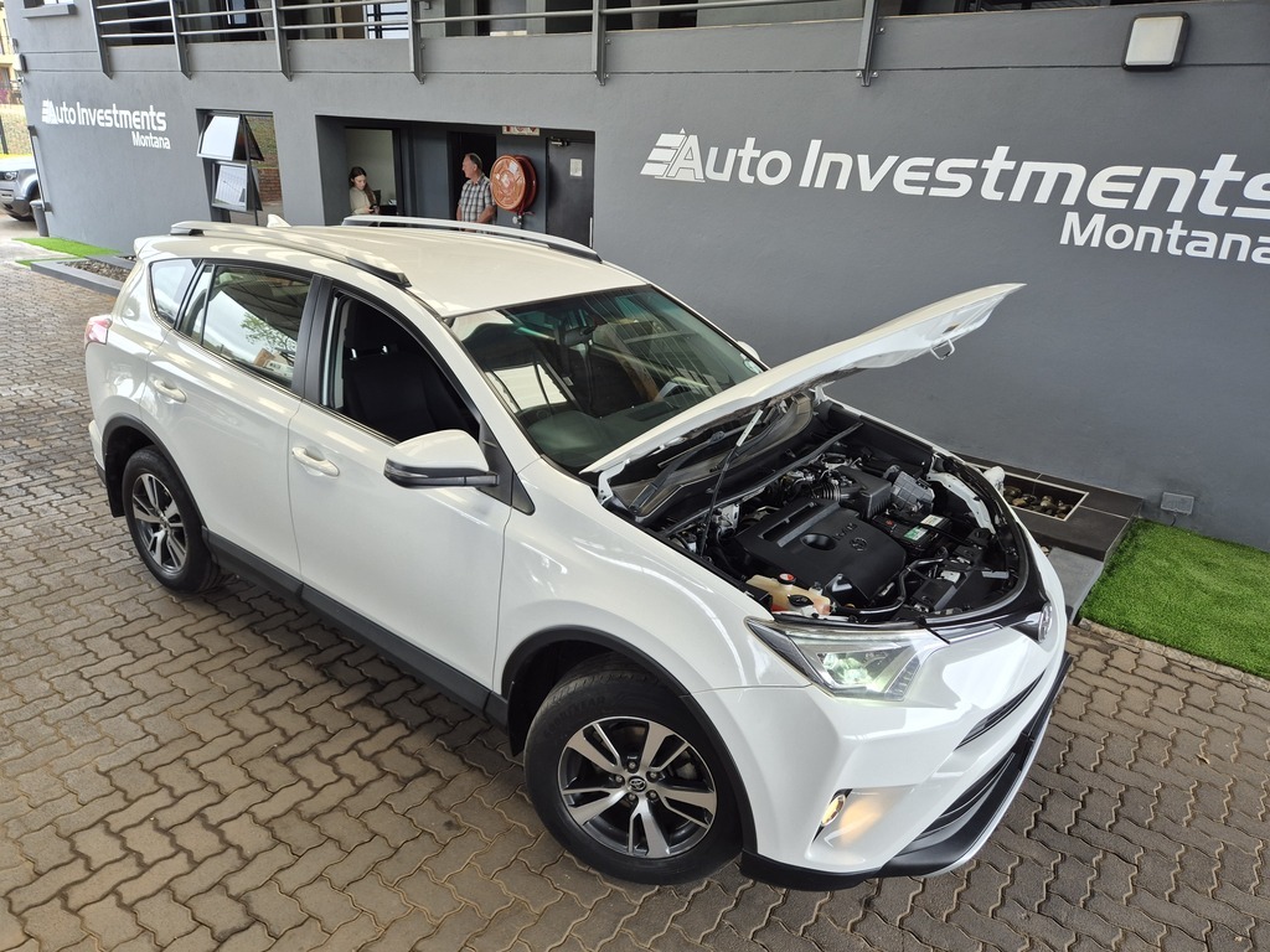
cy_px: 476
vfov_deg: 58.9
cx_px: 635
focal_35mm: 23
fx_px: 844
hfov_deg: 73.9
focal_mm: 5.4
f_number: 1.8
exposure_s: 1/180
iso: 80
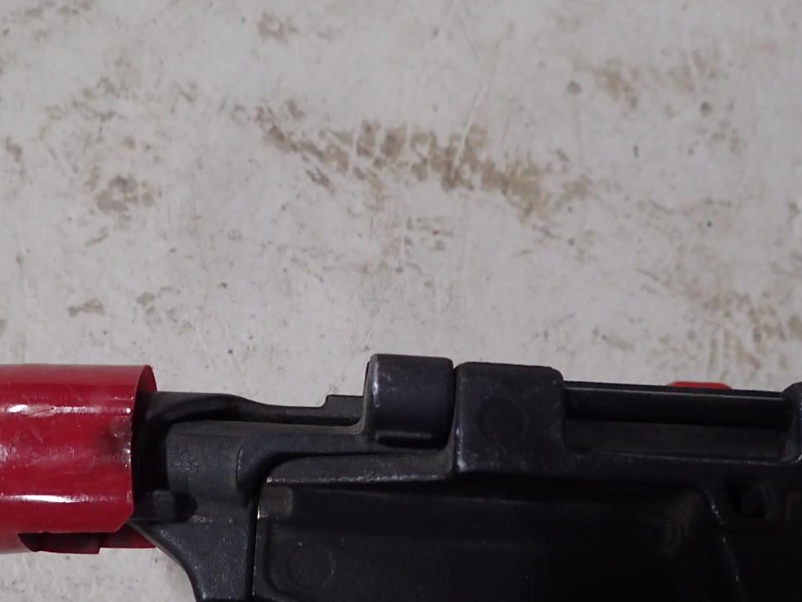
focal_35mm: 49
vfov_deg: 29.3
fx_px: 1135
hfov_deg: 38.9
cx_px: 381
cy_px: 437
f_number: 2
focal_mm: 4.5
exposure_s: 1/50
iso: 200
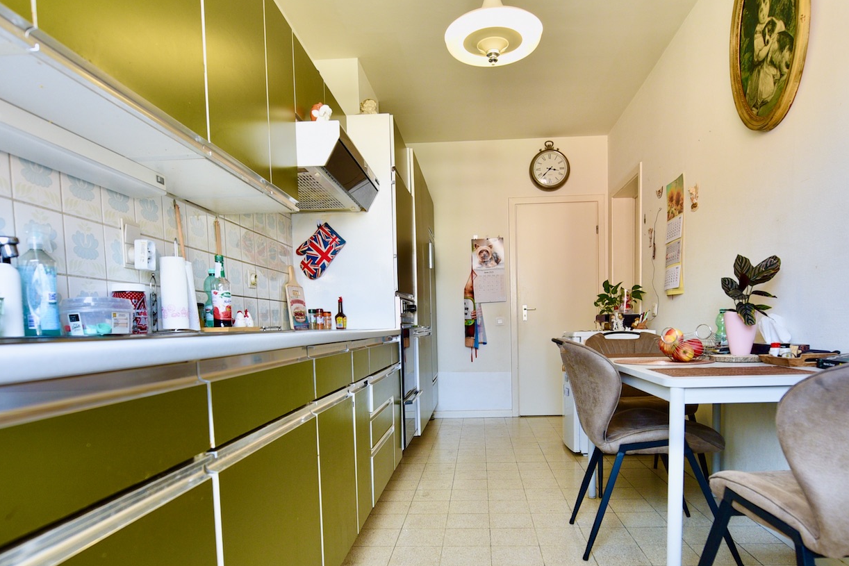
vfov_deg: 55.9
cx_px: 465
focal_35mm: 22
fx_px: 519
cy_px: 381
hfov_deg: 78.4
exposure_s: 1/60
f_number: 3.5
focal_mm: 14
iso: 200
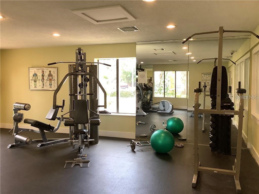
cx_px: 130
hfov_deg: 58.4
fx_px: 232
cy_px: 97
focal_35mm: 31
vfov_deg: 45.4
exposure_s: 1/60
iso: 100
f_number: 2.4
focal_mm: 3.3
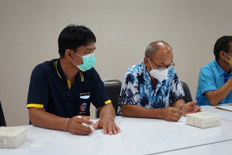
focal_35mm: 50
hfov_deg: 39.6
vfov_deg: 27.0
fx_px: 322
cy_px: 78
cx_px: 116
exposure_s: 1/100
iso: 400
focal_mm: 50
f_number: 2
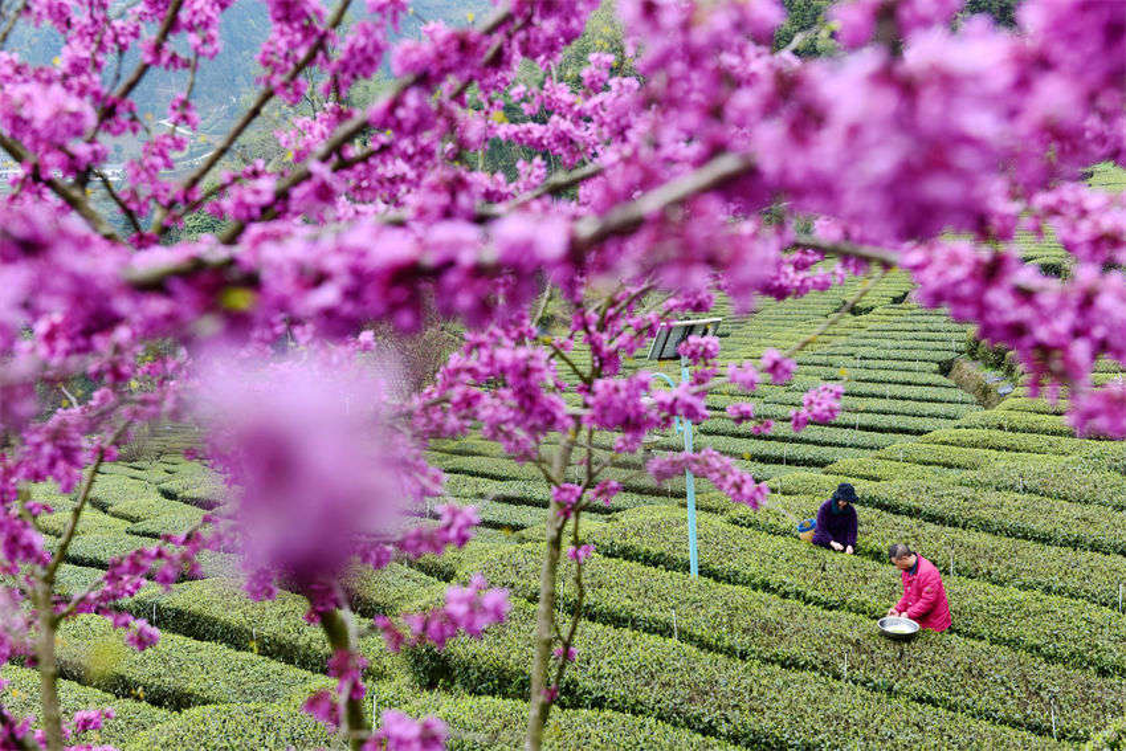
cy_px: 376
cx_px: 563
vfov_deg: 23.4
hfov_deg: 34.5
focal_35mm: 58
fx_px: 1814
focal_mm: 58
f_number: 9
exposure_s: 1/80
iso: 200
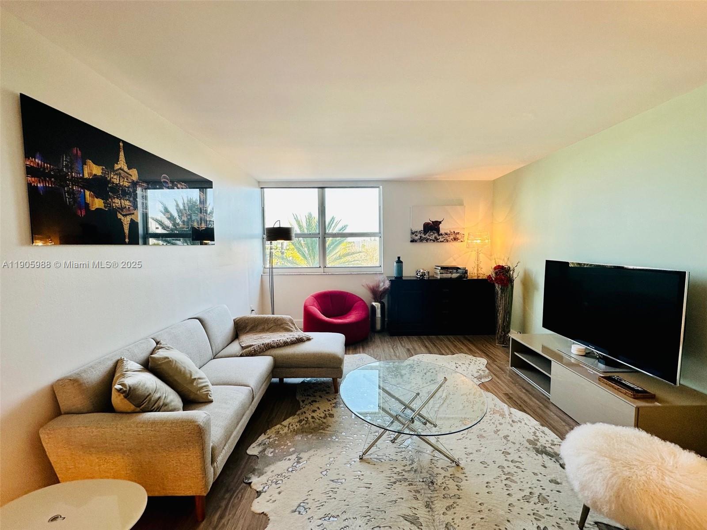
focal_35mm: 14
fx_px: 286
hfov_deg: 102.1
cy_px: 265
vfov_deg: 85.7
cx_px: 354
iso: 50
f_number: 2.2
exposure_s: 1/120
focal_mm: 2.22
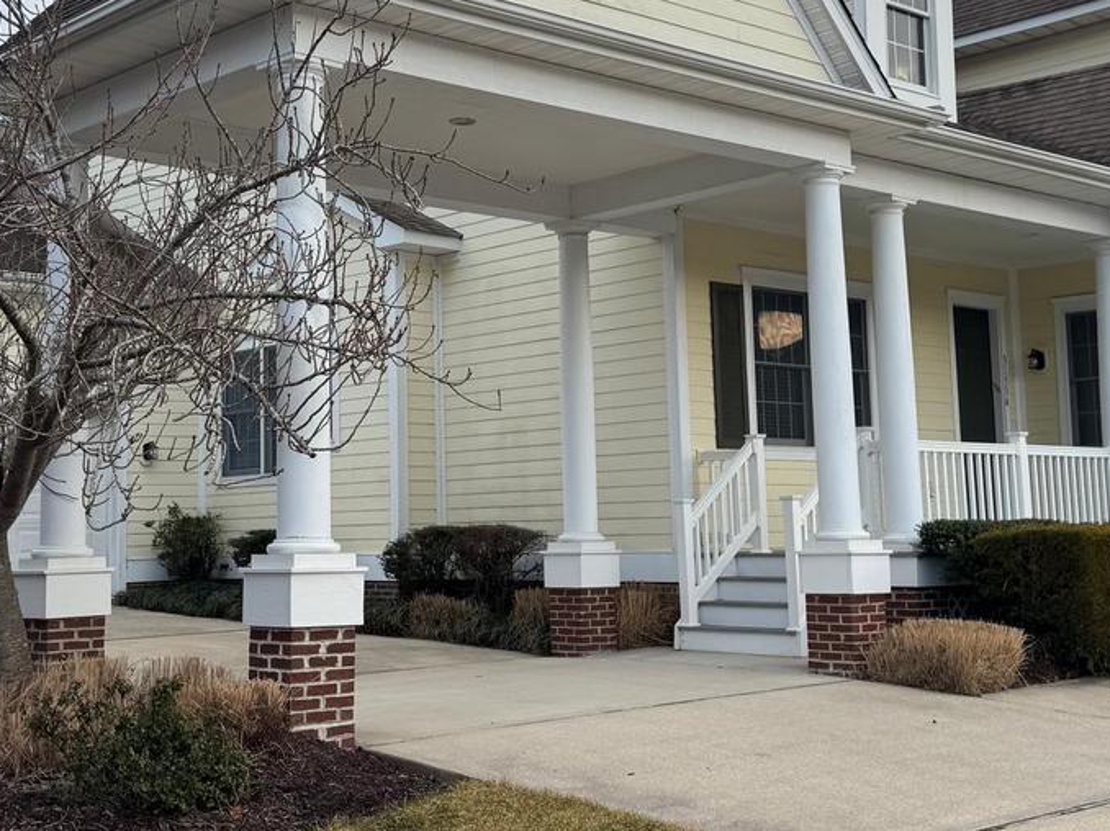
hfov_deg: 37.5
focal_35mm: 51
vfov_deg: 28.5
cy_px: 329
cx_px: 504
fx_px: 1635
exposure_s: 1/1767
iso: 80
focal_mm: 6.76
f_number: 1.78
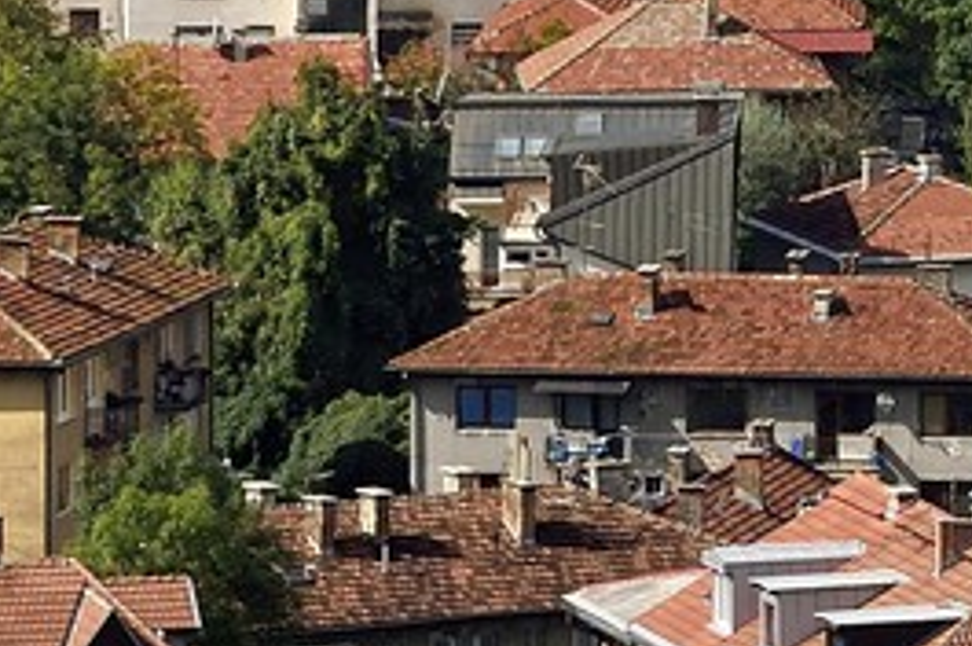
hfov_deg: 4.7
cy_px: -778
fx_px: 11380
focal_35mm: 422
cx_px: 2898
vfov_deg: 3.2
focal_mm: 70
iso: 200
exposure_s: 1/320
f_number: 11
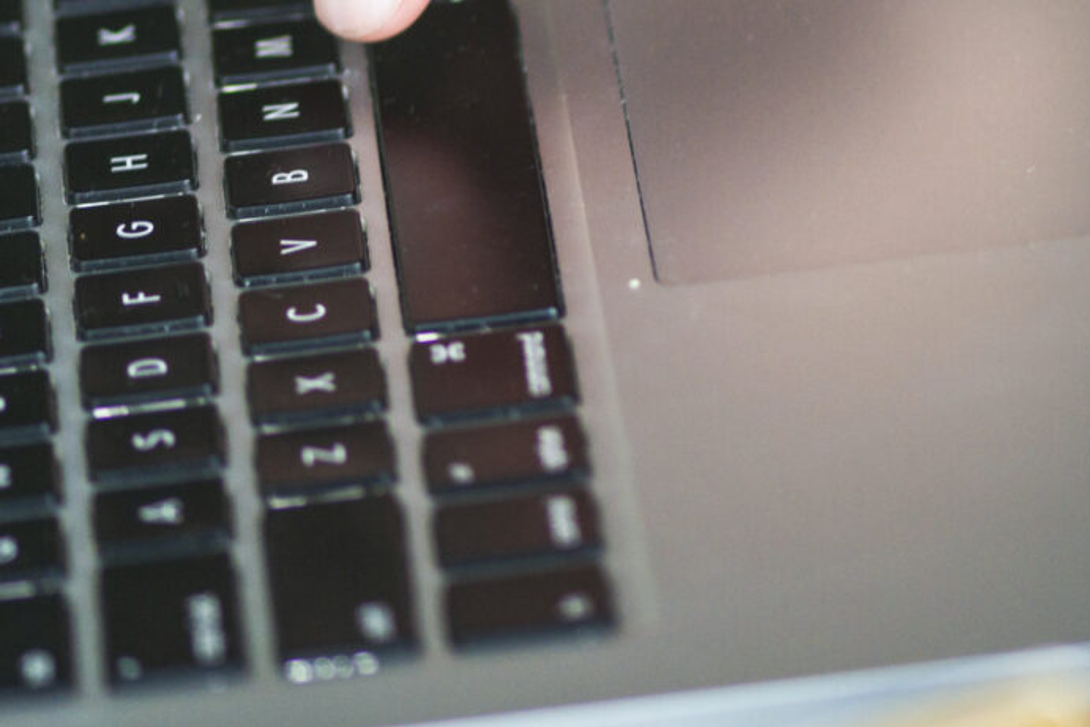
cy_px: 35
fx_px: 11780
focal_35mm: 389
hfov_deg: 5.3
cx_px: 959
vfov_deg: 3.5
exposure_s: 1/100
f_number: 3
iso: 320
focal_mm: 105
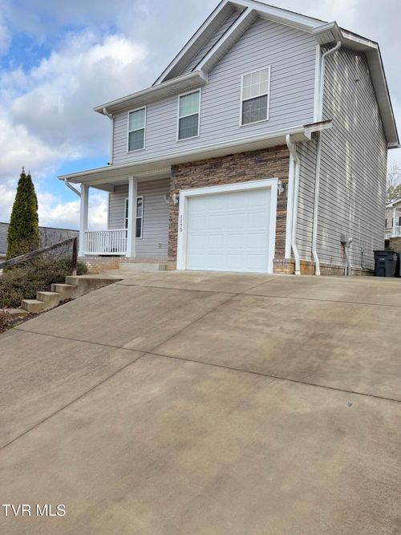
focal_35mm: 24
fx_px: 371
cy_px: 268
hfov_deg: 56.8
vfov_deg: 71.6
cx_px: 200
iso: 80
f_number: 1.78
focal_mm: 6.76
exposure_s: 1/2053
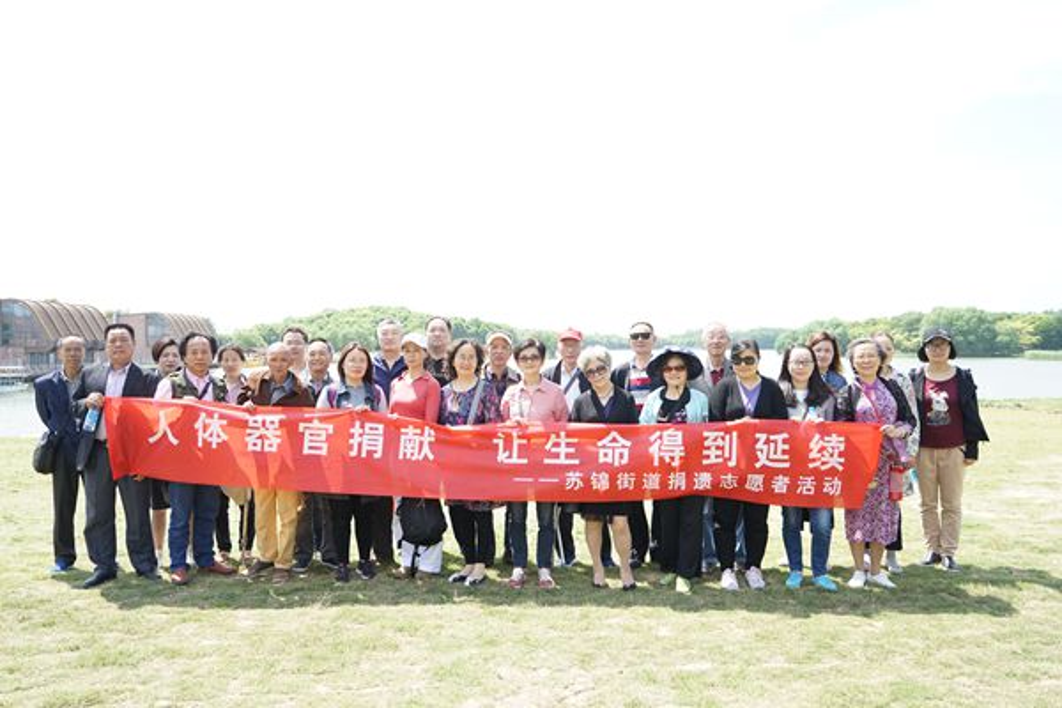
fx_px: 855
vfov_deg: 45.0
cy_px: 354
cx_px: 531
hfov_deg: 63.7
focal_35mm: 29
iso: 1250
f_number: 4
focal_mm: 29
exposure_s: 1/2500
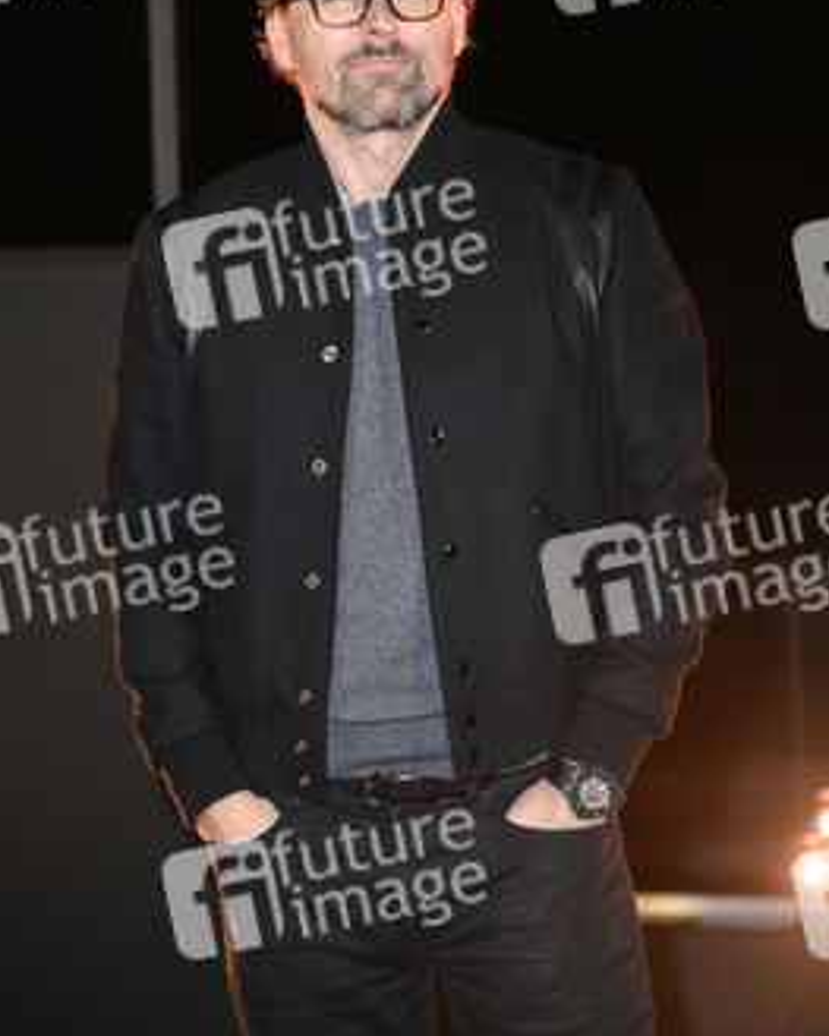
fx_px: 4725
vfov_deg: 12.5
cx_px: 416
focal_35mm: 154
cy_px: 413
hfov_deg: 10.0
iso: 1000
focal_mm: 135
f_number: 5.6
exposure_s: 1/80
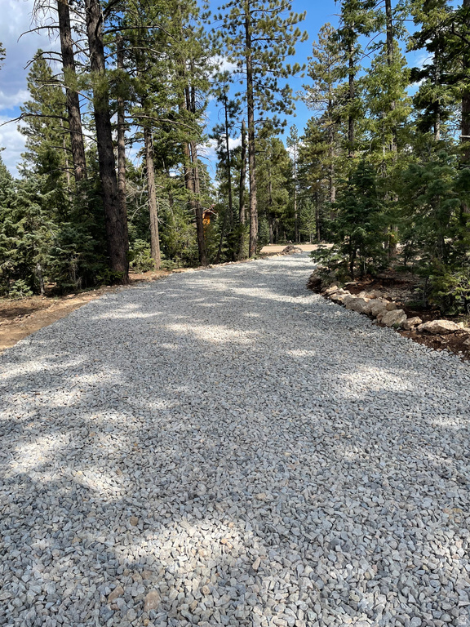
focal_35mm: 26
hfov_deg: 53.1
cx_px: 235
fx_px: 471
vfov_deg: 67.3
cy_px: 314
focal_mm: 4.2
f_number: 1.6
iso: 32
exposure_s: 1/1689
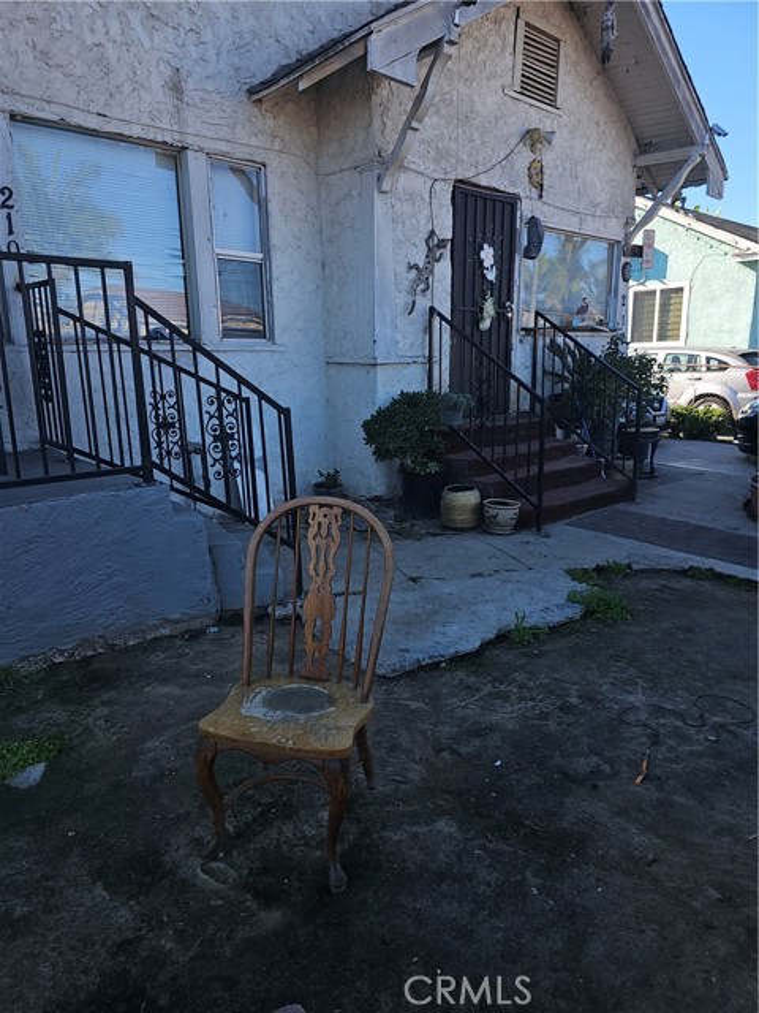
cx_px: 380
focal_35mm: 23
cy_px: 506
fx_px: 672
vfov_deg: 73.9
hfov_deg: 58.9
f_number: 1.7
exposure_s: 1/222
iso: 10
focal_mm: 6.3
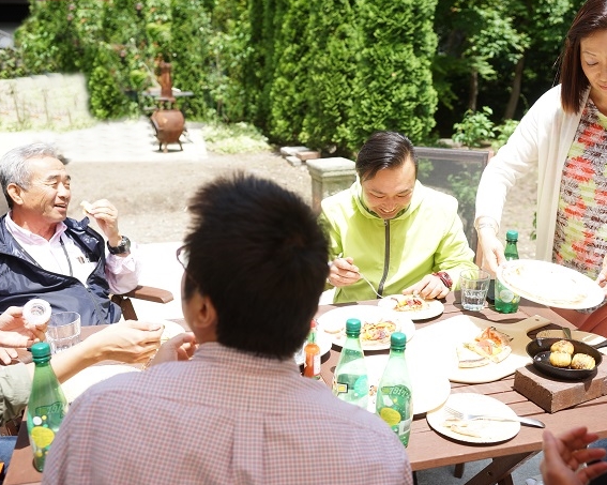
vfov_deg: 37.3
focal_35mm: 40
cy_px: 245
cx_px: 324
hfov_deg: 45.8
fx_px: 718
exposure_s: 1/640
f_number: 3.5
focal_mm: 35
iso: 200
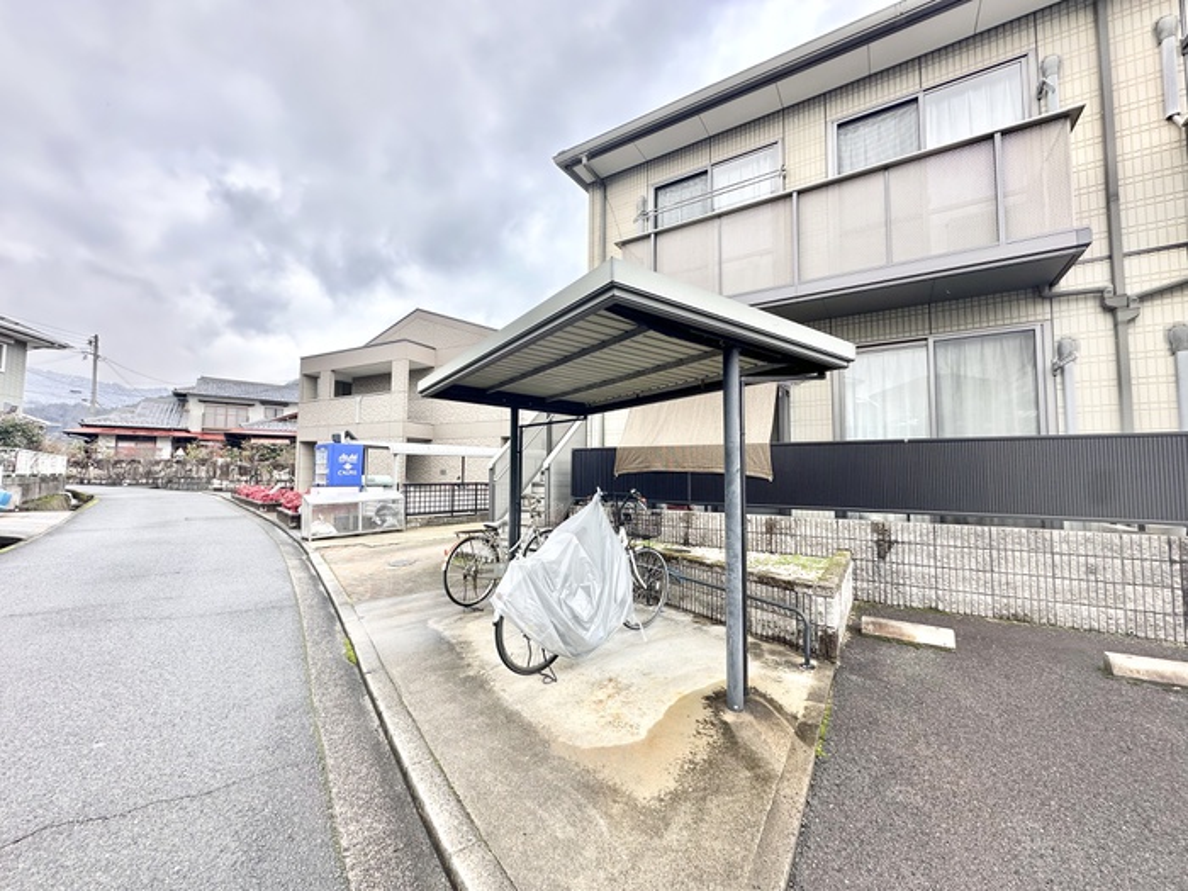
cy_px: 446
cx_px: 594
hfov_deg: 102.1
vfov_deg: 85.7
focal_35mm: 14
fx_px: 480
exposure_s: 1/99
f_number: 2.2
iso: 40
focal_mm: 2.22
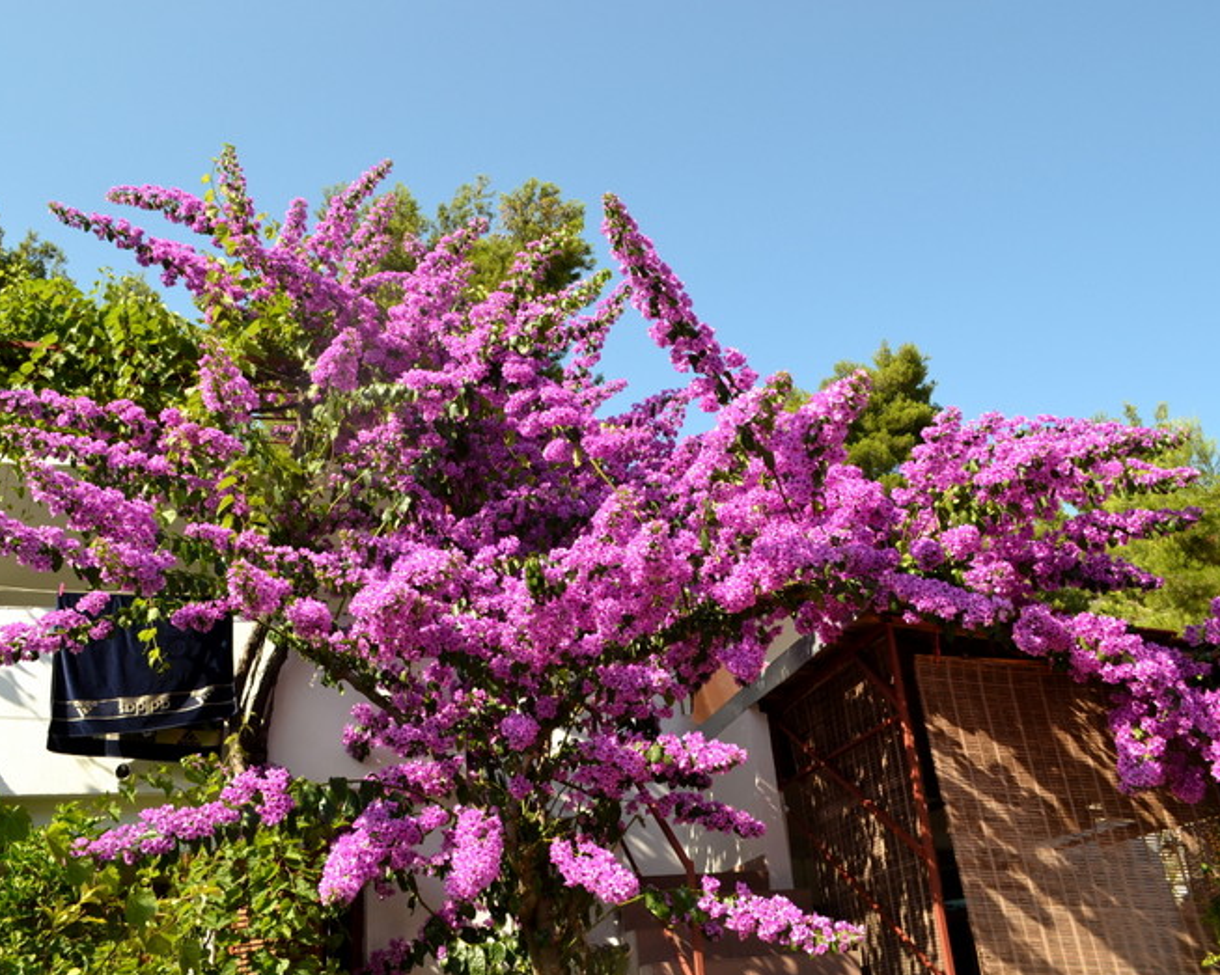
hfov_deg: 57.1
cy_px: 496
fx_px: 1119
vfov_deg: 47.1
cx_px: 575
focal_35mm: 31
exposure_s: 1/250
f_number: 5.6
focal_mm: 18
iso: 160
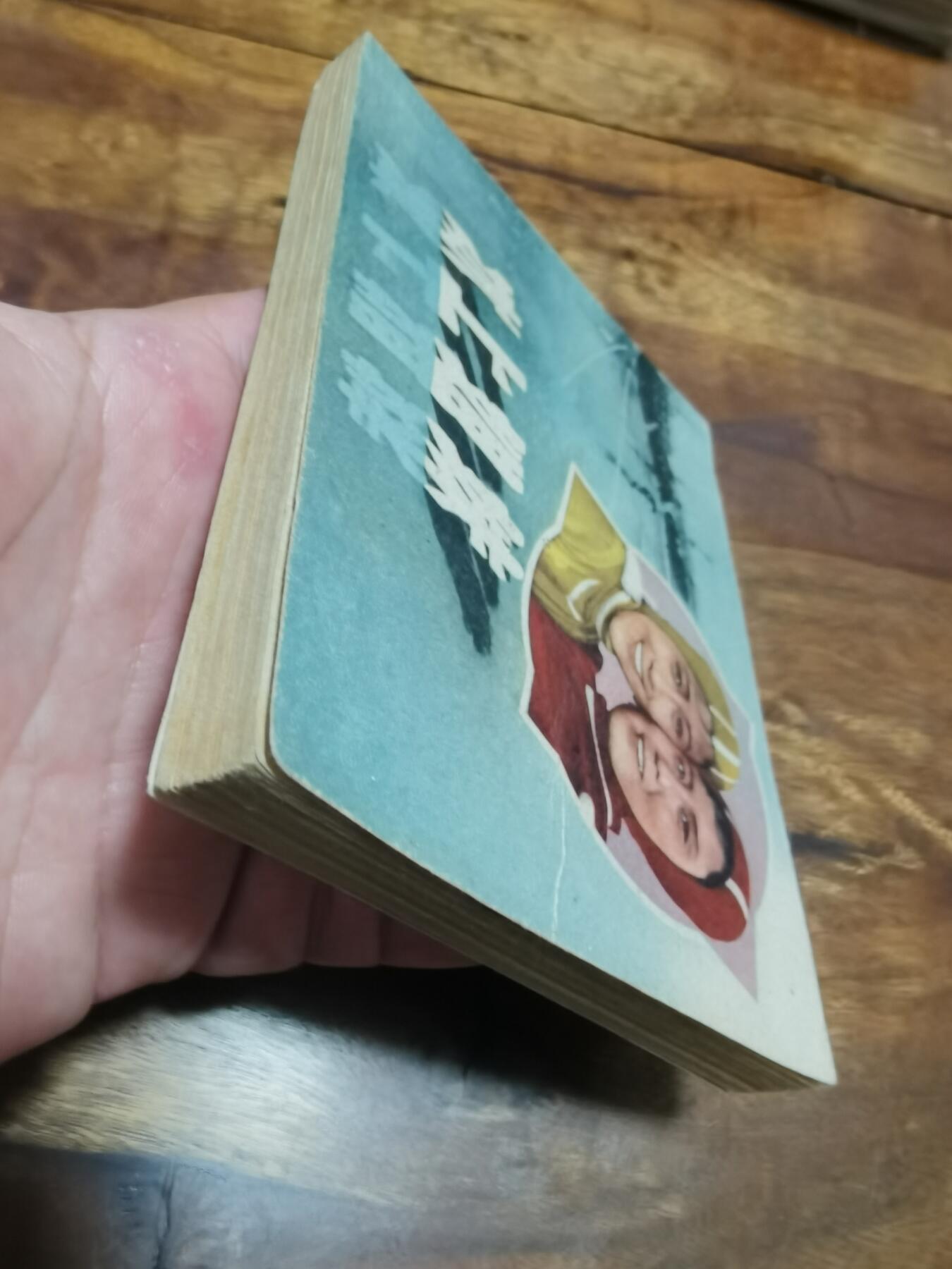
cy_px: 634
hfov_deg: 51.4
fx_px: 990
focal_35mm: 27
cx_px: 476
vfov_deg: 65.3
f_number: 2.2
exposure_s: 1/20
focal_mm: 2.26
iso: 640
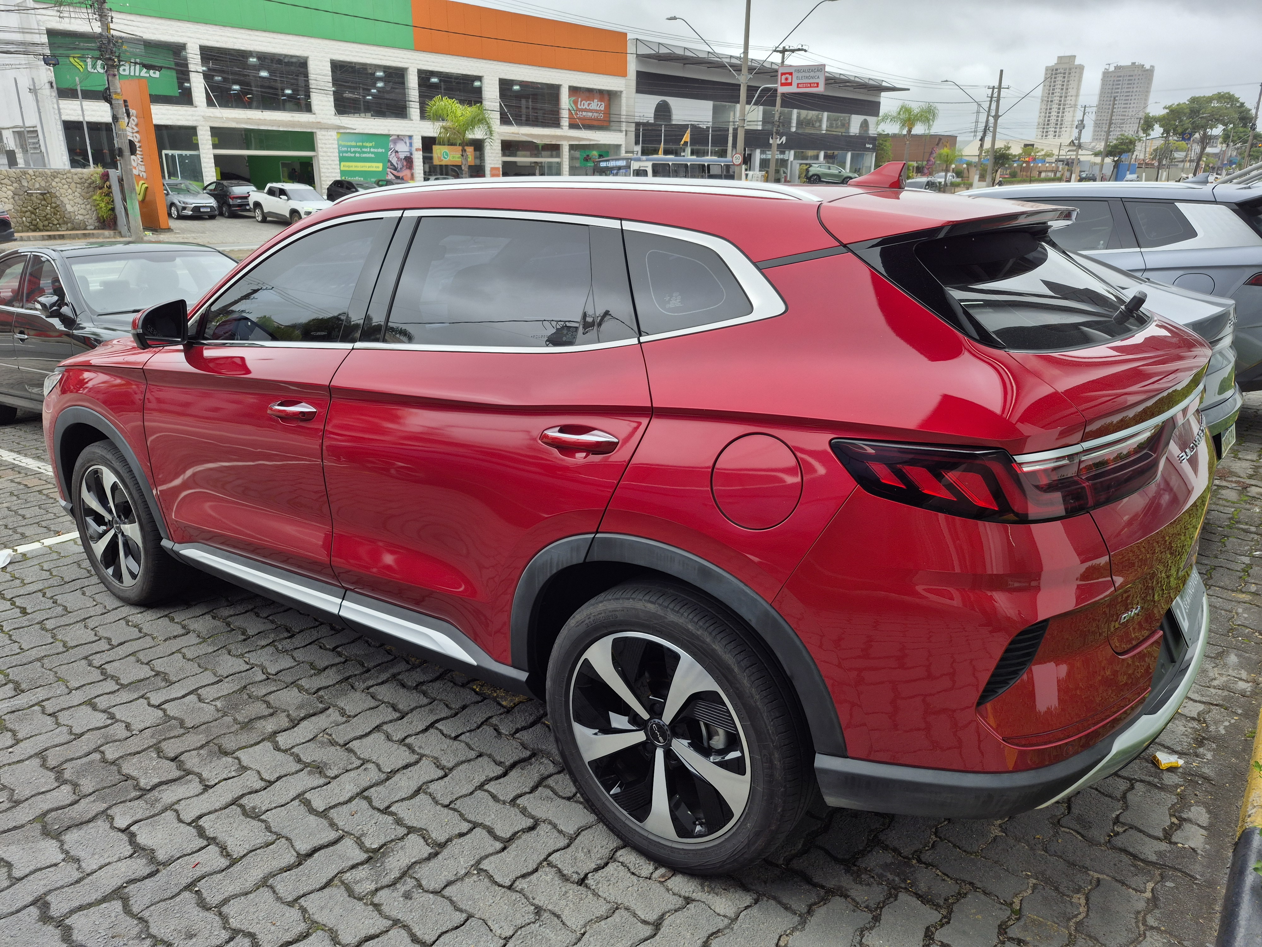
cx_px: 631
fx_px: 839
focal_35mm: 23
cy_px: 474
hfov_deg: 73.9
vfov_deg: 58.9
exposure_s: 1/740
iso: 25
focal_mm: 5.4
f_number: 1.8
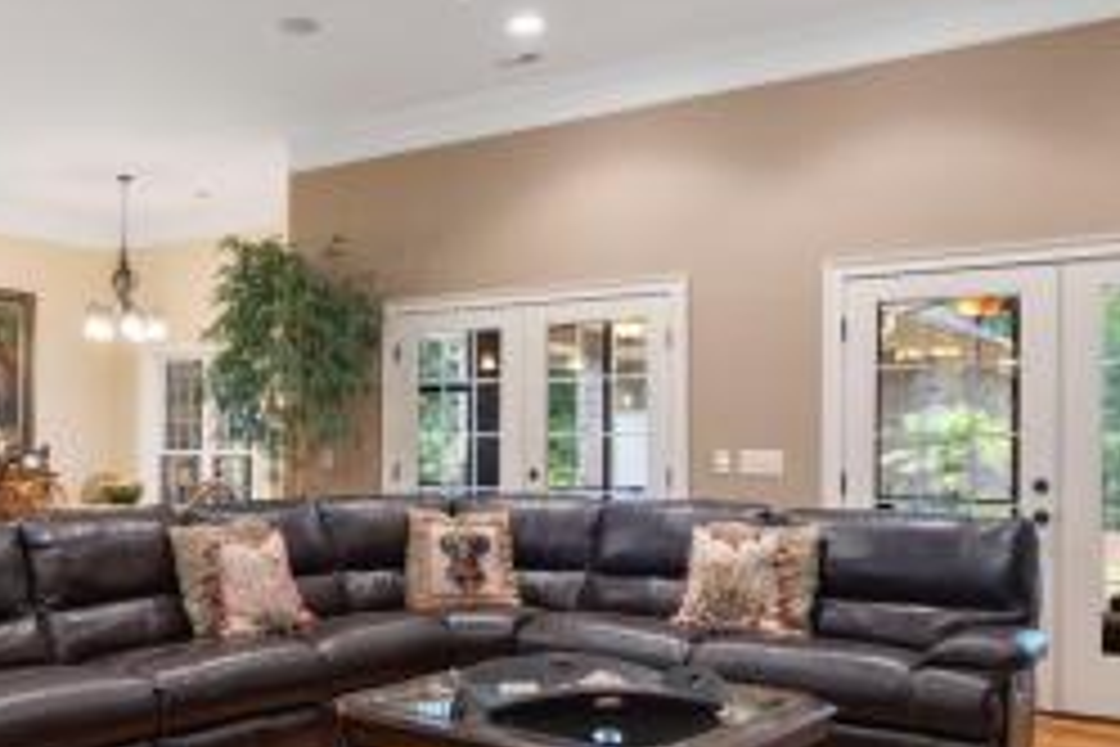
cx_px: 337
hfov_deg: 49.4
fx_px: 1182
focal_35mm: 38
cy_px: 441
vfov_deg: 35.0
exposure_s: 2
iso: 100
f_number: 5
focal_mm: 14
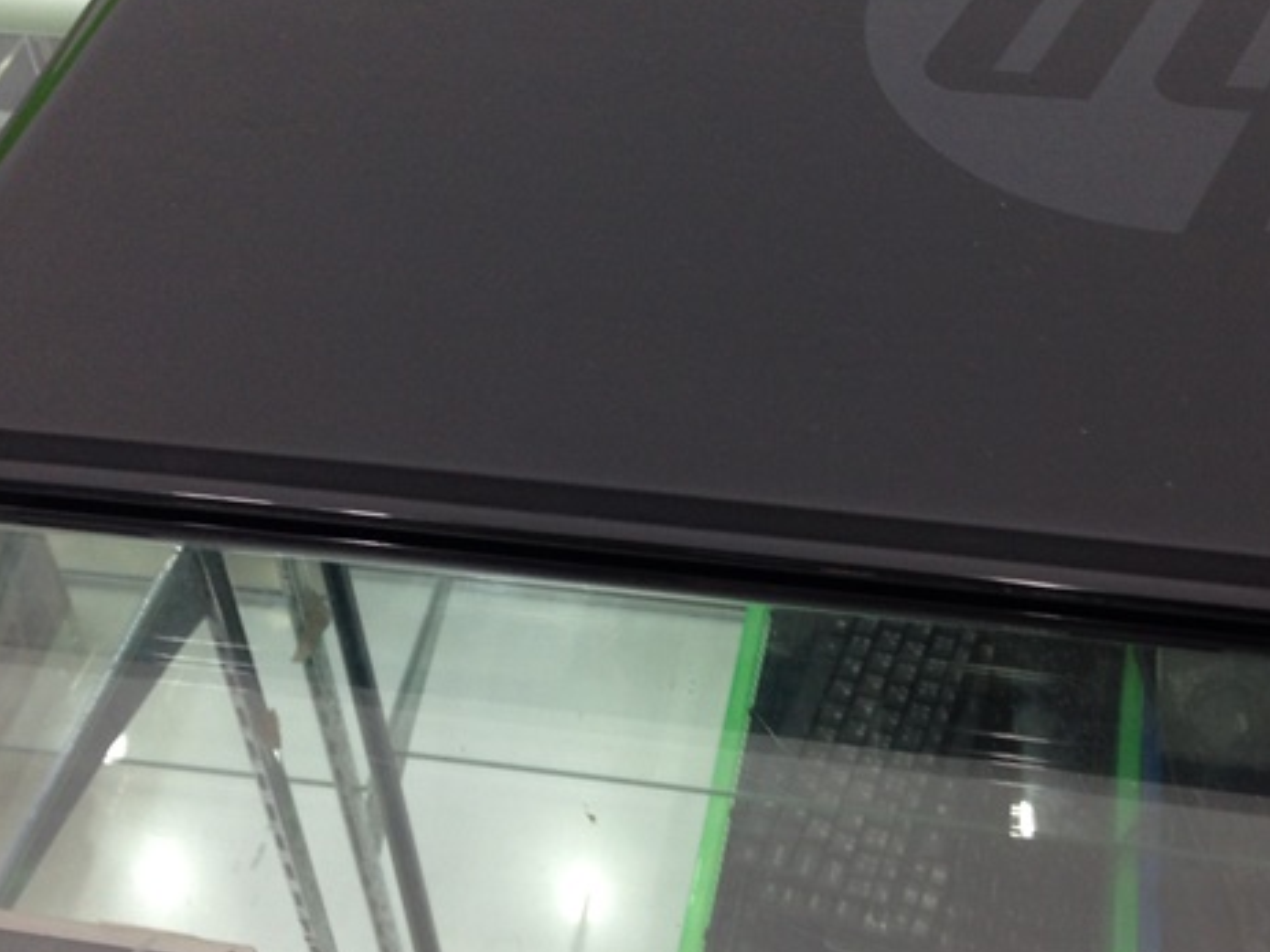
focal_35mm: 57
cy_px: 214
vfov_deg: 25.3
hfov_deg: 33.8
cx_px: 688
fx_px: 2091
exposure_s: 1/20
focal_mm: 4.12
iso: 80
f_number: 2.4
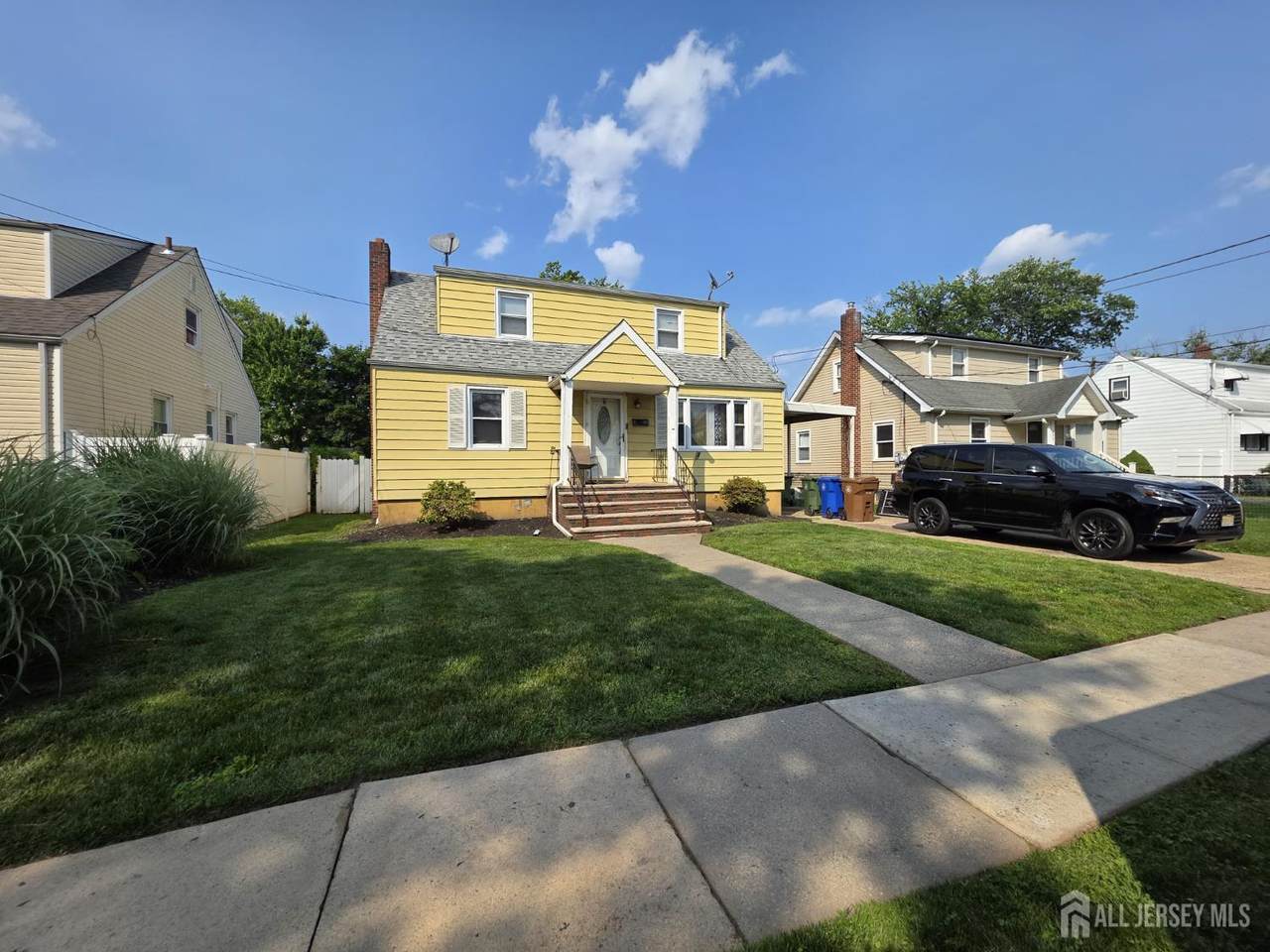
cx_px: 635
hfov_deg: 106.2
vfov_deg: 89.9
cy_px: 476
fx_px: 477
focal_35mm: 13
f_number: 1.9
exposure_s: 1/2060
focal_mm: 2.2
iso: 40
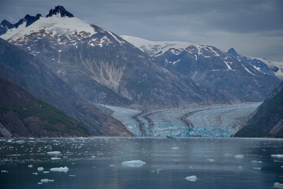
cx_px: 142
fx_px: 943
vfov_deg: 11.4
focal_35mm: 120
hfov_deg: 17.1
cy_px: 94
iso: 100
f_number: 8
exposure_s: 1/250
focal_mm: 120
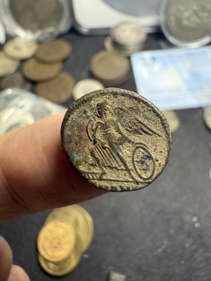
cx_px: 106
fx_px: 195
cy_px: 140
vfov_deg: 71.6
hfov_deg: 56.8
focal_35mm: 24
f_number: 2.2
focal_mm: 2.22
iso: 200
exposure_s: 1/142
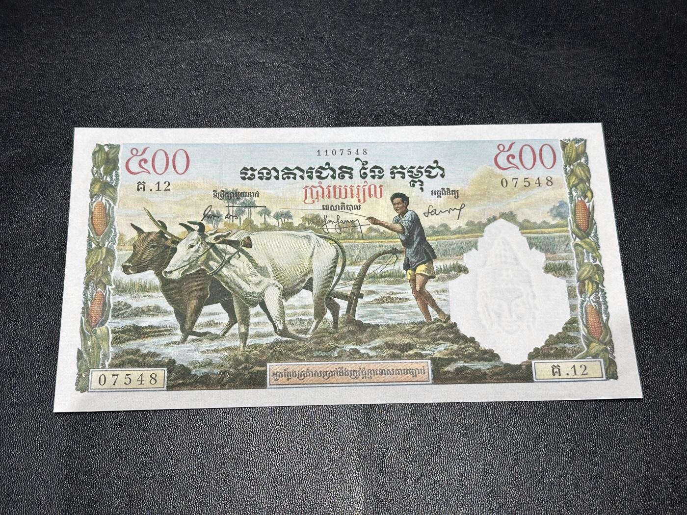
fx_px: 953
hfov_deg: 39.7
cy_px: 258
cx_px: 344
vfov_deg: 30.3
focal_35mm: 48
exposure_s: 1/50
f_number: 1.78
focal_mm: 6.86
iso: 100
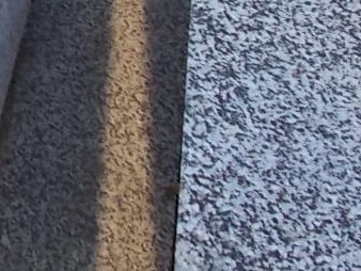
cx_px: -255
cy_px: -268
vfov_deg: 11.0
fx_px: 1284
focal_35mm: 123
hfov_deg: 14.4
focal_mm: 4.6
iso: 80
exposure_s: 1/160
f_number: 3.2
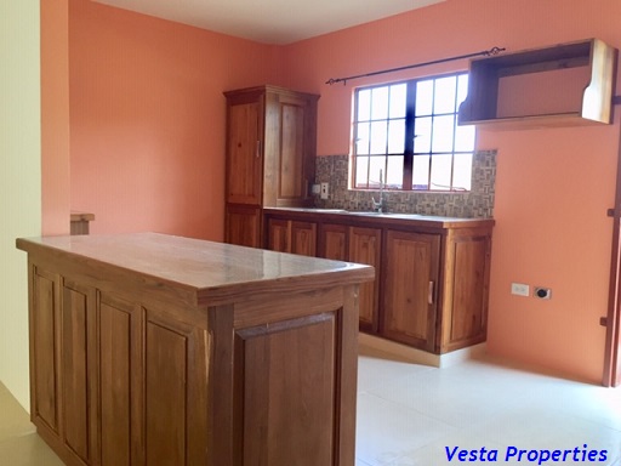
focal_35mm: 29
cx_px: 310
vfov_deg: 48.2
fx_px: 520
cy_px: 233
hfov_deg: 61.7
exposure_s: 1/30
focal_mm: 4.15
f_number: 2.2
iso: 40
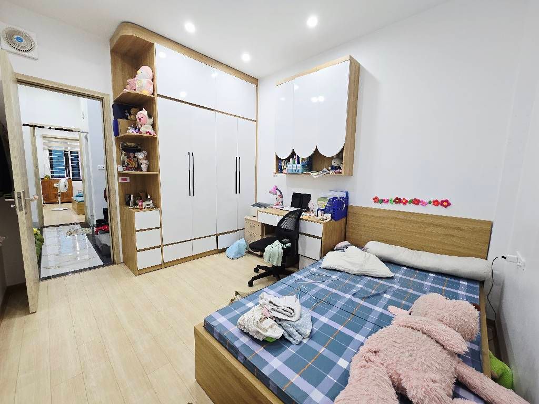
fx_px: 202
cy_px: 202
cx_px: 270
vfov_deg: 89.9
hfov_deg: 106.2
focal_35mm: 13
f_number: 2.2
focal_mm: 2.2
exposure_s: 1/50
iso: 64
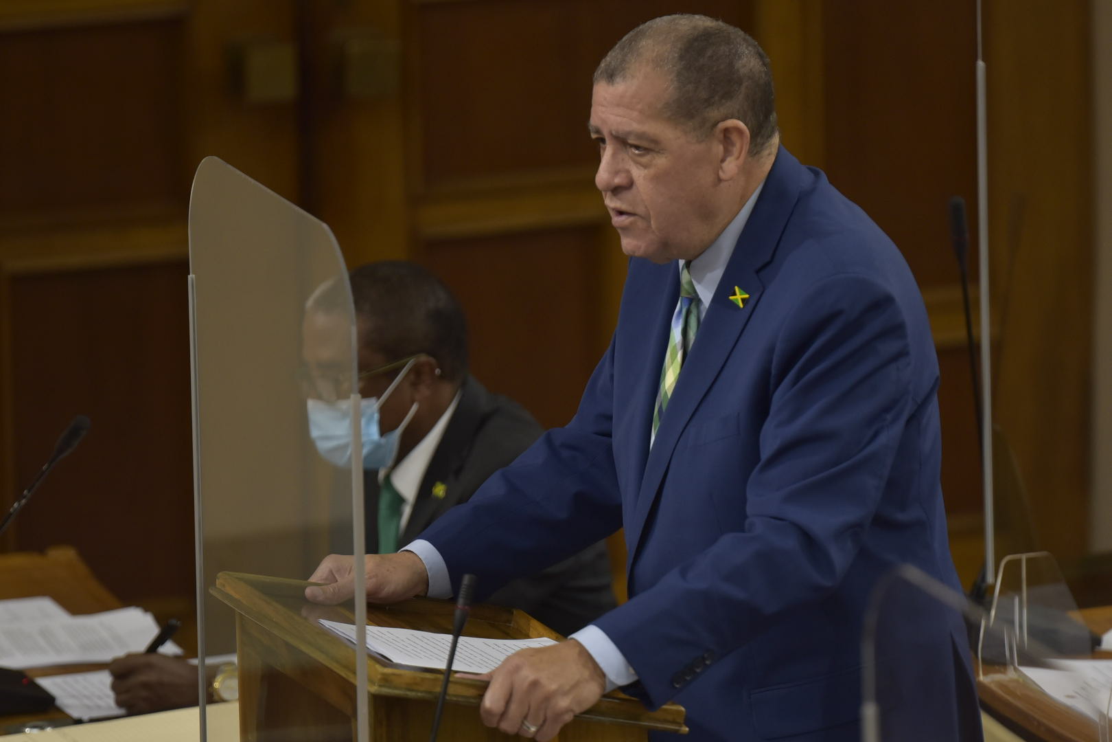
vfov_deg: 4.6
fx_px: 9266
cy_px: 371
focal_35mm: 300
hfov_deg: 6.9
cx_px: 556
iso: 800
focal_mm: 300
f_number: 2.8
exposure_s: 1/250
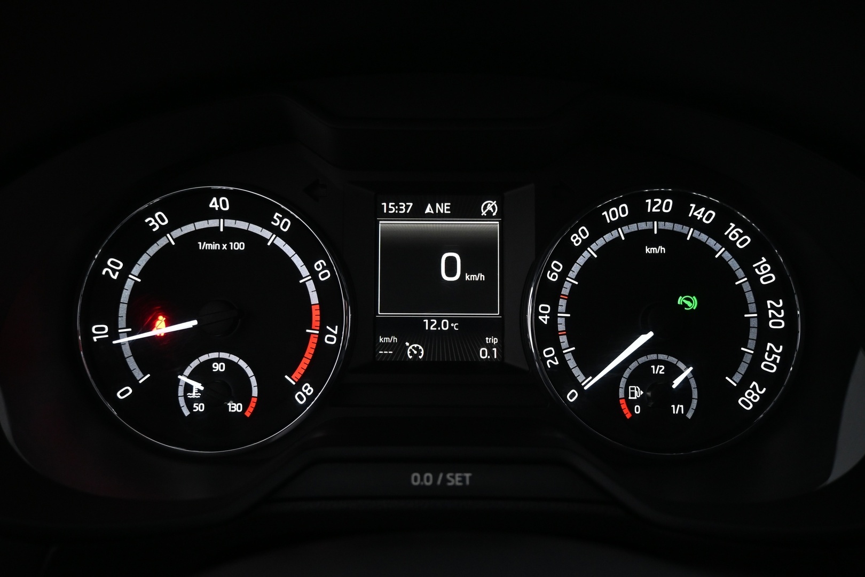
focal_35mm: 30
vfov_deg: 43.6
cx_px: 432
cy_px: 288
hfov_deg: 61.9
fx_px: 721
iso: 1800
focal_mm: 20
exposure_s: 1/30
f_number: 3.8
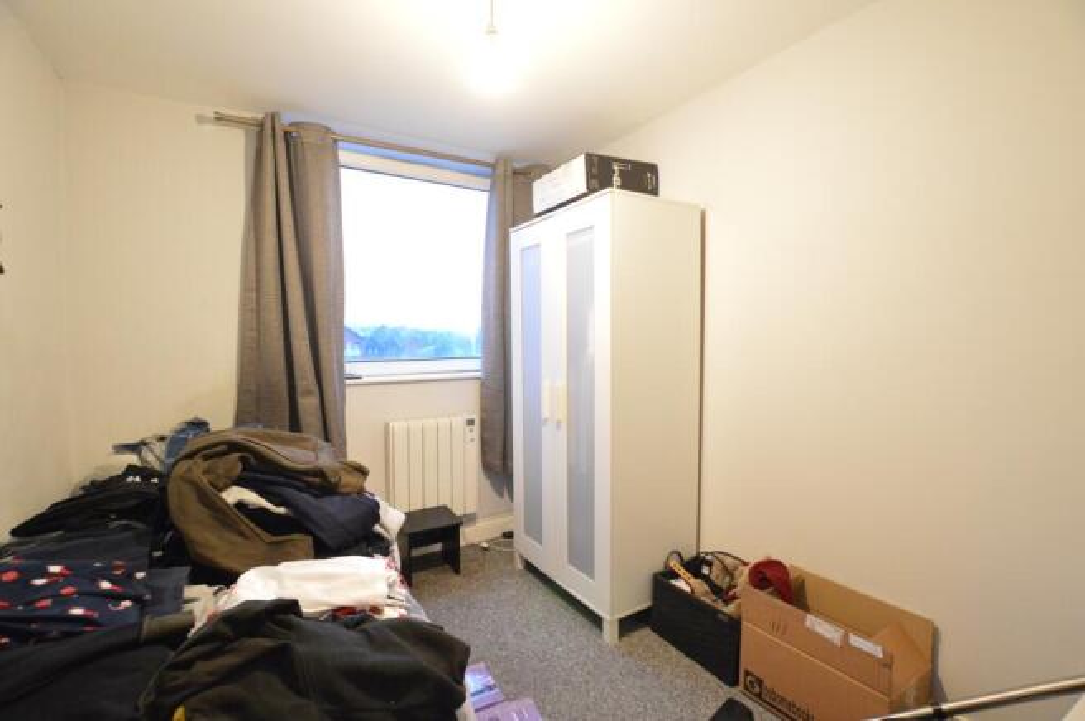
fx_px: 452
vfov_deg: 77.2
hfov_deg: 100.4
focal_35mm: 15
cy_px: 360
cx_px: 542
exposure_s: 1/25
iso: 3200
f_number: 5
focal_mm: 10
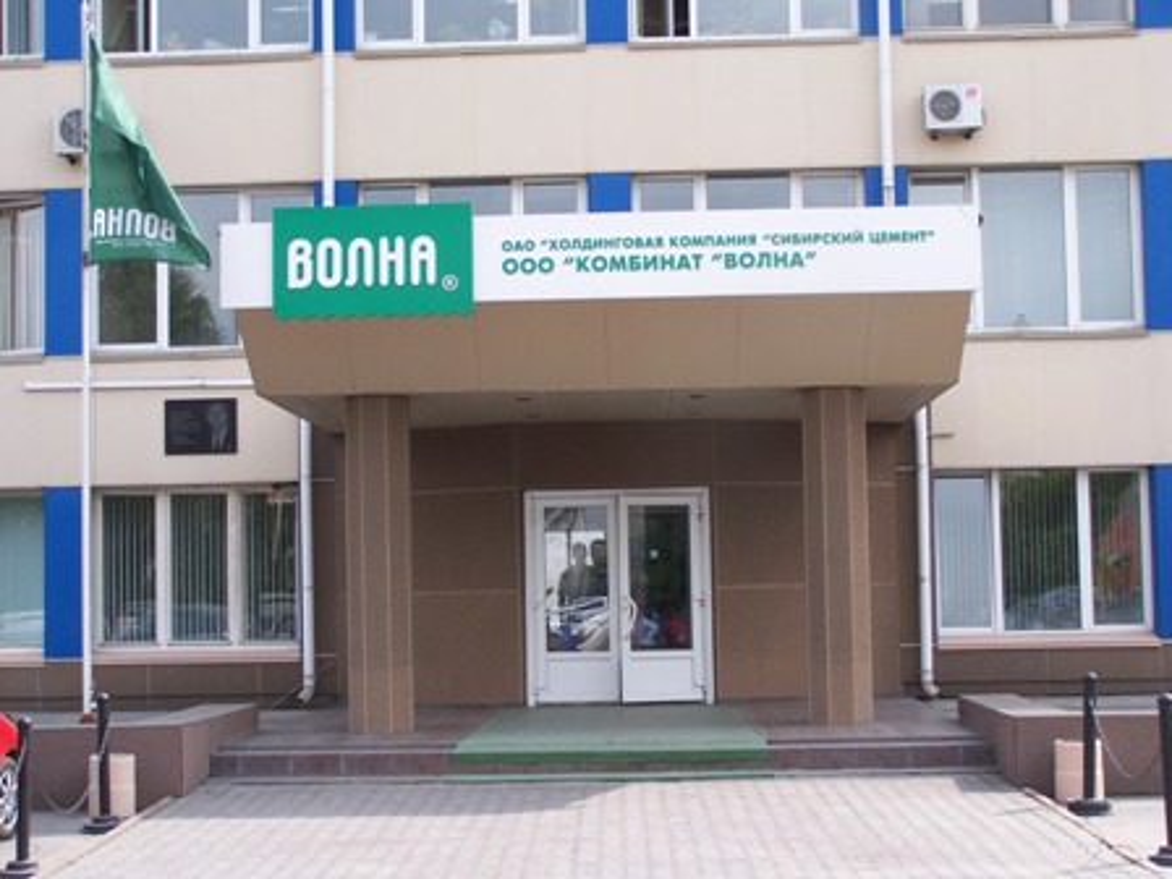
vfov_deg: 22.9
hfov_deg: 30.3
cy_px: 440
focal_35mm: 64
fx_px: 2167
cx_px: 586
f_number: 3.2
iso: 80
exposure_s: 1/500
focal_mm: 10.7
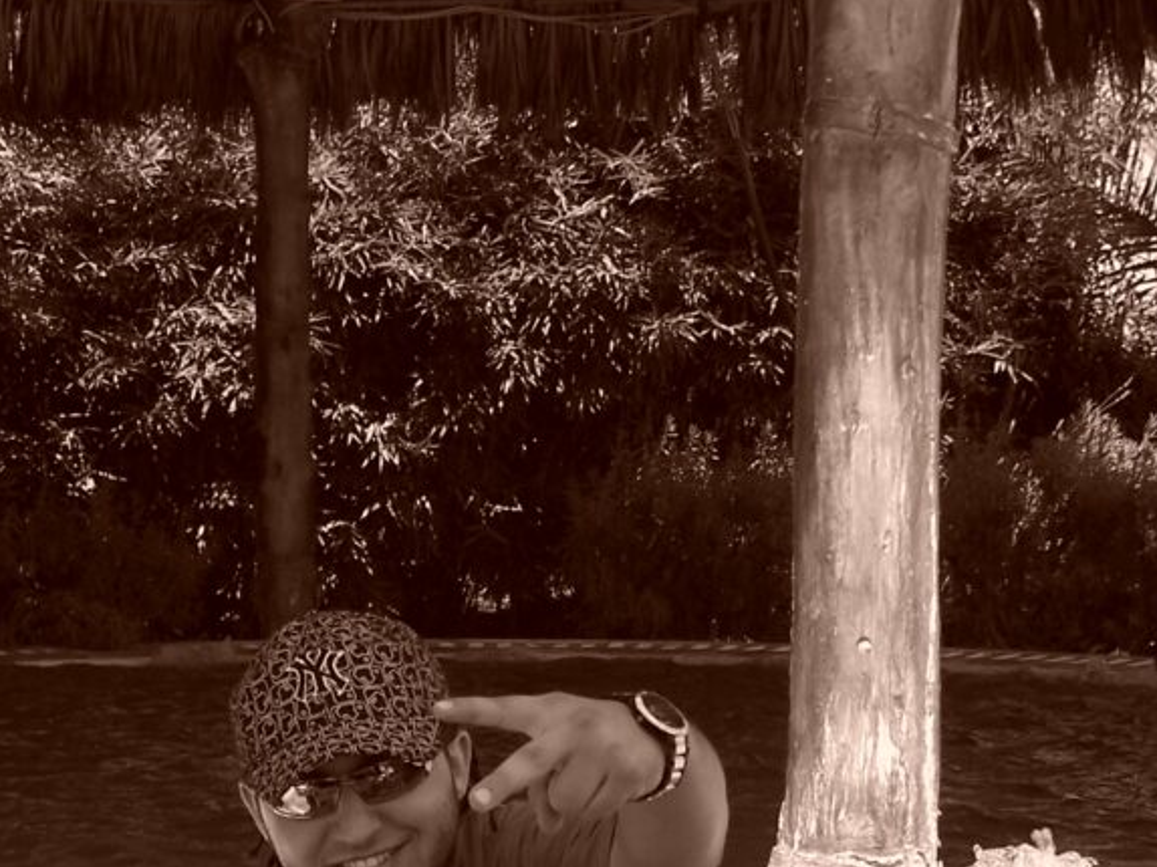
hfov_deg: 21.5
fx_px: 3040
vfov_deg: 16.1
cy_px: 724
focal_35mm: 91
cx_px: 433
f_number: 3.2
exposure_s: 1/500
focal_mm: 8.5
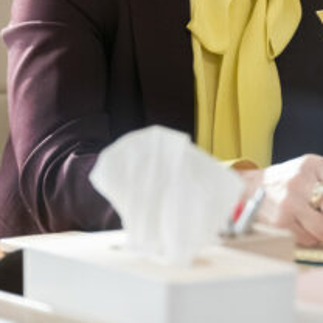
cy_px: -51
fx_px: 5036
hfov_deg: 3.7
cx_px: 258
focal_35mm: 477
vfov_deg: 3.7
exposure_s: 1/200
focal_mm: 130
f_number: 3.2
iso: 2000
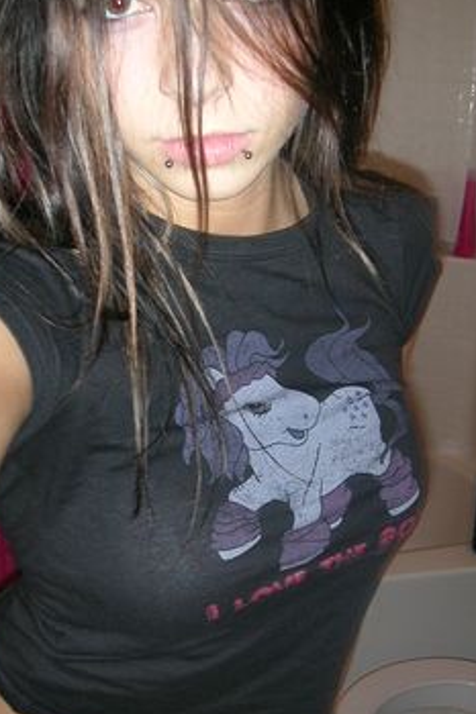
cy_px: 394
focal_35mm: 44
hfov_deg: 30.5
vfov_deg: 44.5
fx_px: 873
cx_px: 247
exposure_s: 1/59.9
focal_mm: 5.6
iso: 100
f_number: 2.7
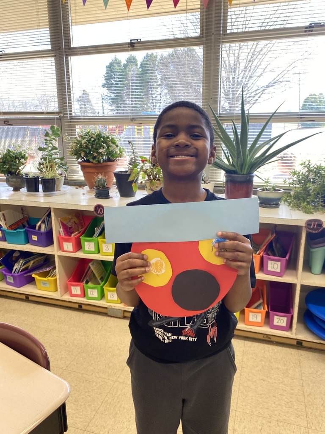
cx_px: 162
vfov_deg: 67.3
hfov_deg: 53.1
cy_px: 217
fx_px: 325
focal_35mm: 26
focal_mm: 4.25
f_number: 1.8
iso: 64
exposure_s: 1/120
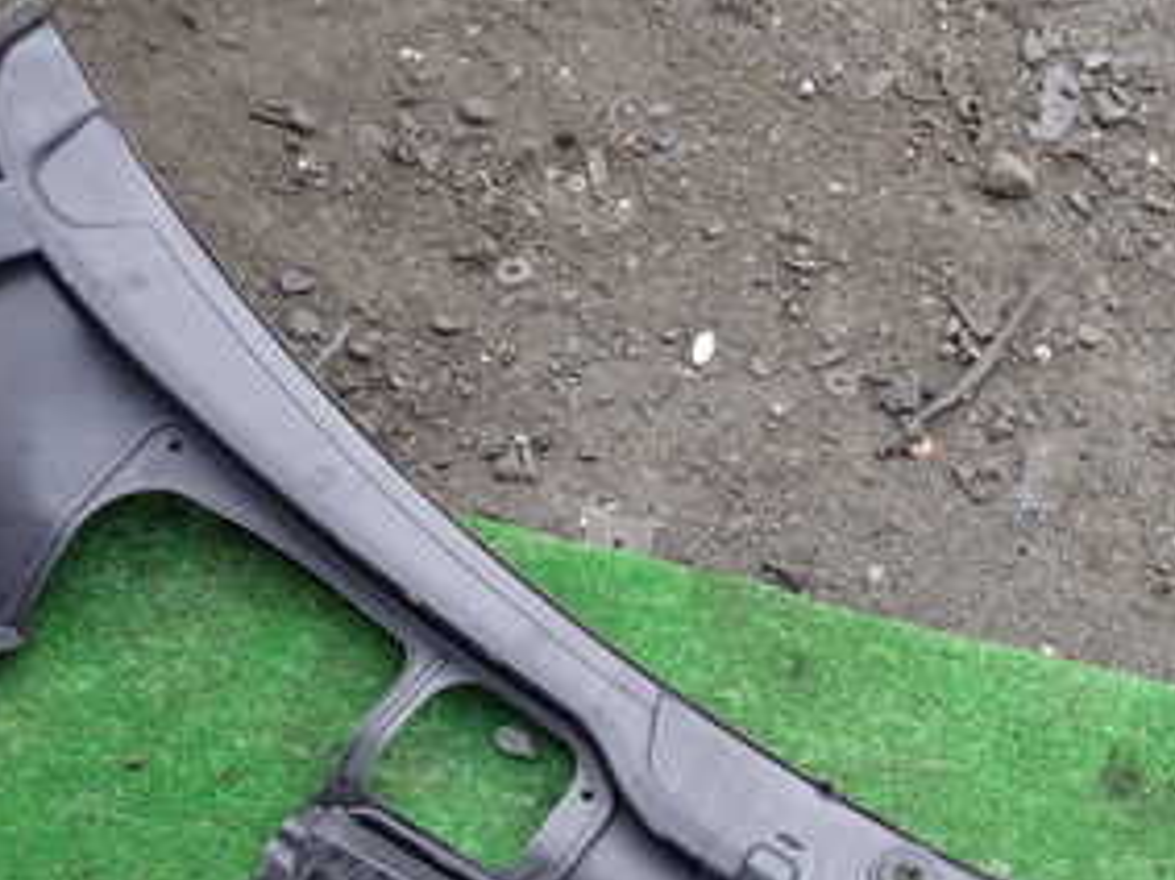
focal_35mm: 53
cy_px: 797
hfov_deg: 35.5
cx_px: 864
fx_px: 1798
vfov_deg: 26.6
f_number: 2
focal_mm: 4.5
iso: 100
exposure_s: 1/80
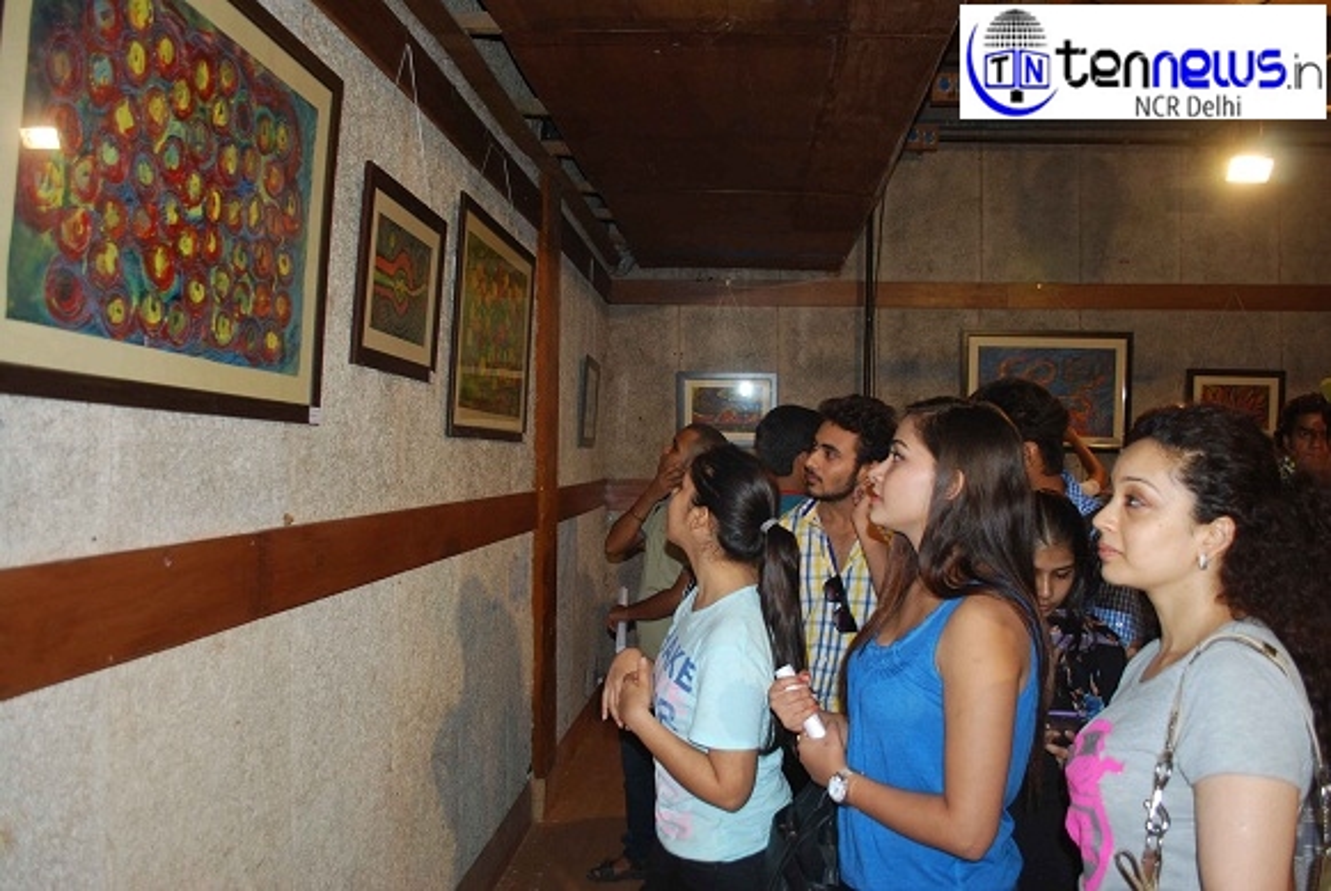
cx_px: 666
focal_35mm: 27
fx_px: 999
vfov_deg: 48.1
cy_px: 446
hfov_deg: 67.3
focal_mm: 18
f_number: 3.5
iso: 200
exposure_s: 1/60
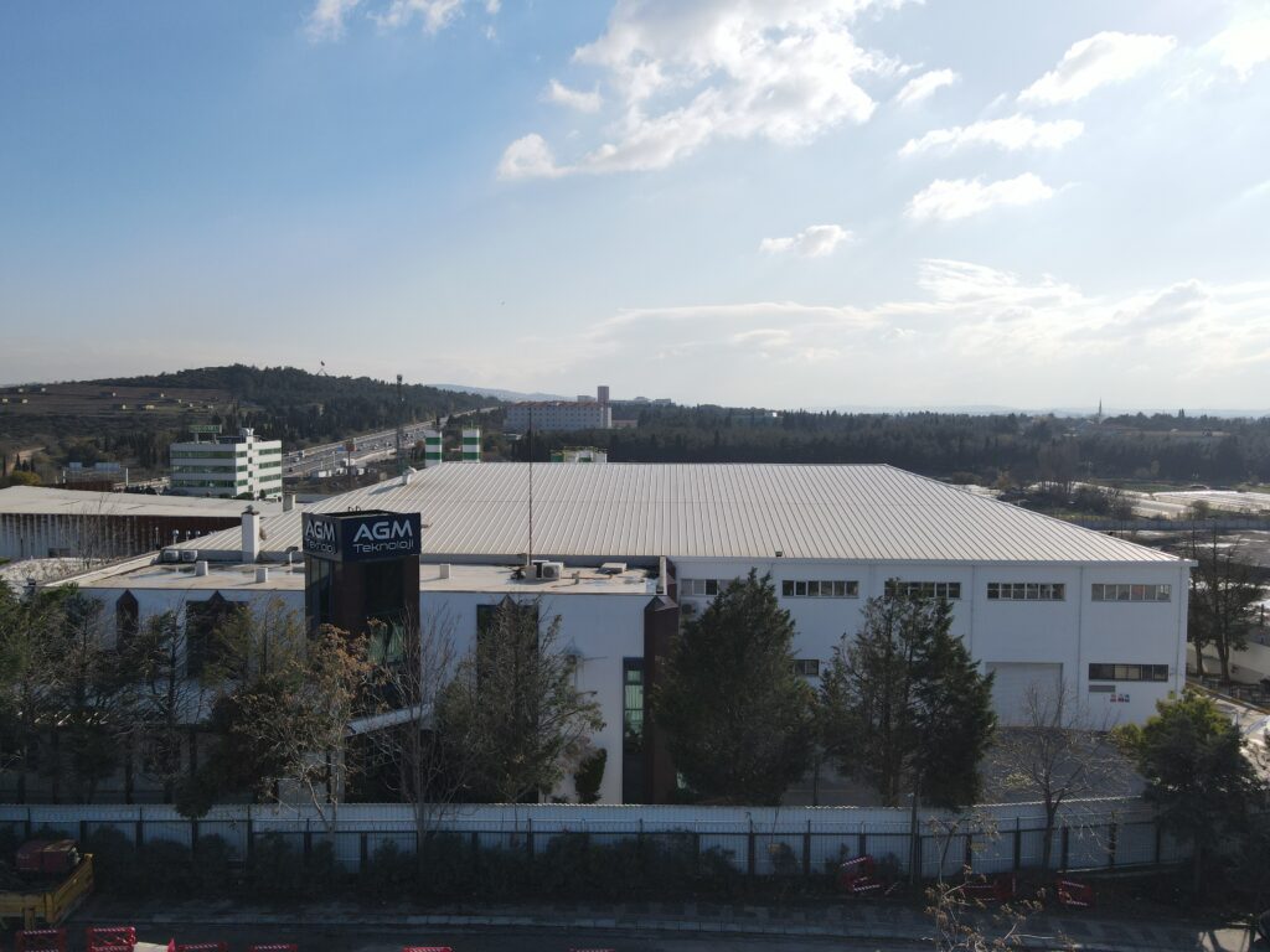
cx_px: 635
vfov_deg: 56.8
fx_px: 881
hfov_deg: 71.6
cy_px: 476
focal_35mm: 24
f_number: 2.8
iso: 100
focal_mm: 4.5
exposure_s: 1/1250
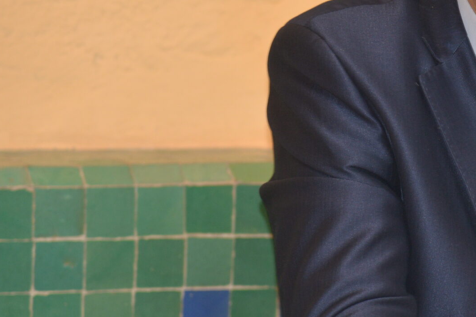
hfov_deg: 7.1
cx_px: 546
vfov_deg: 4.8
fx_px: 3821
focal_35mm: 289
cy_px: 117
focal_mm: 120
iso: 800
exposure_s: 1/60
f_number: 4
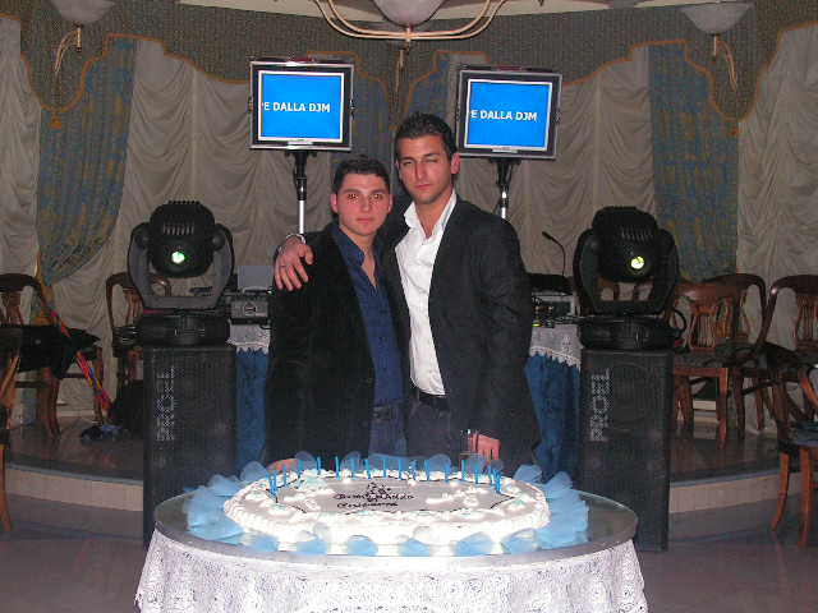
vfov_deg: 25.7
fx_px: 1347
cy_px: 306
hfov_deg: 33.8
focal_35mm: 57
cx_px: 409
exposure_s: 1/60
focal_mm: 9.6
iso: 200
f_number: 3.3
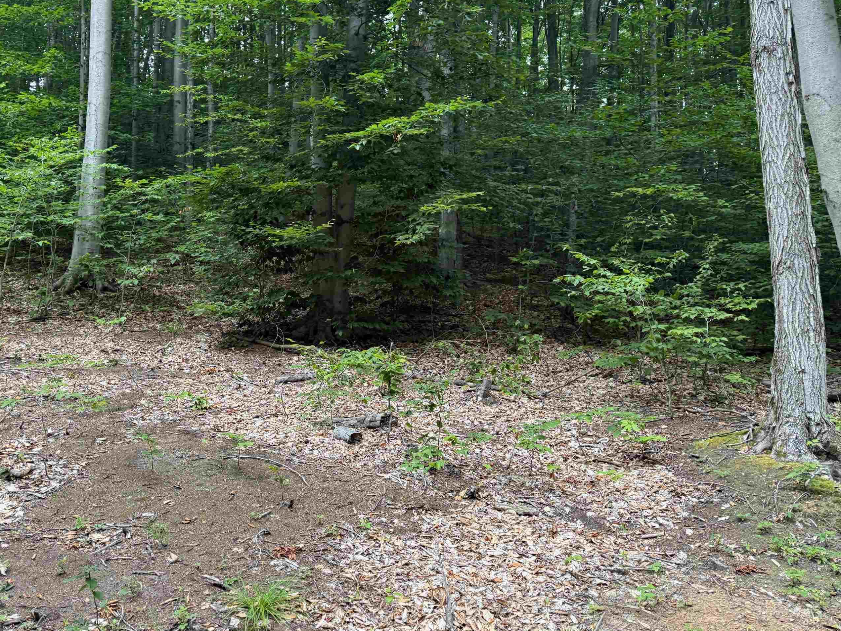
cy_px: 258
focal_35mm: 29
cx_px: 380
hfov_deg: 61.5
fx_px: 705
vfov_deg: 48.0
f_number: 1.78
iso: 200
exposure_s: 1/71
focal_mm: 6.76
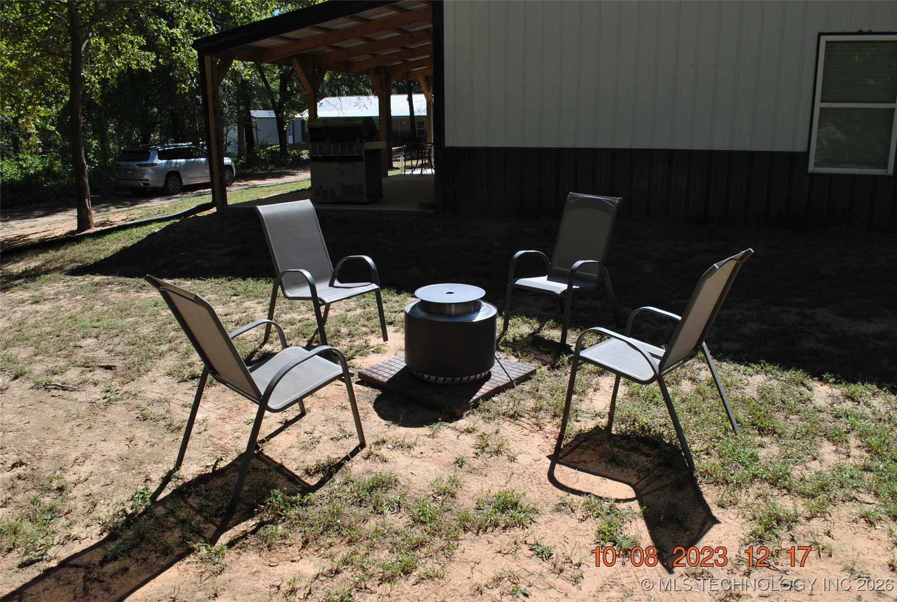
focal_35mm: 27
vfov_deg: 48.1
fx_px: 674
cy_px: 301
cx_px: 448
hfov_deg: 67.3
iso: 100
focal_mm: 18
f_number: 8
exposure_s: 1/250
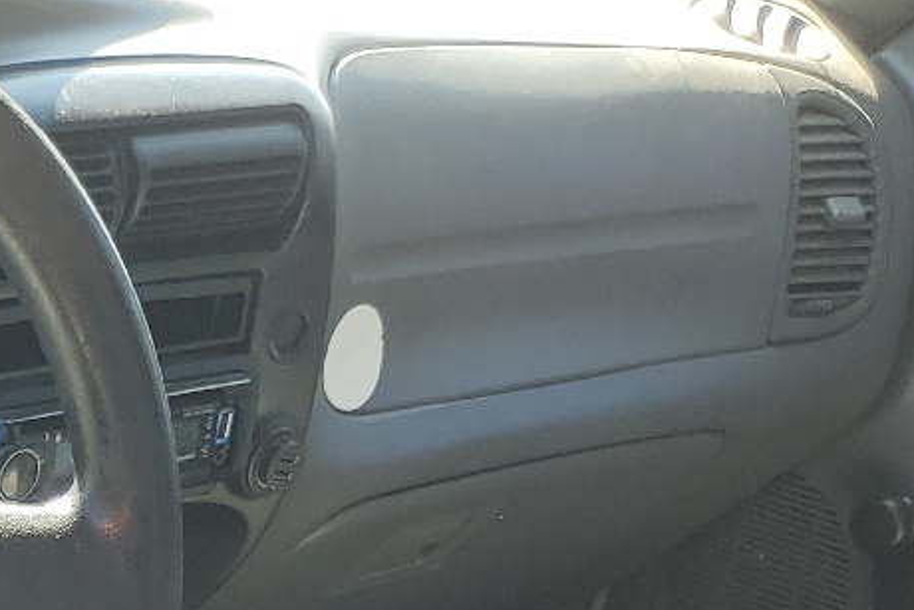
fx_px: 2387
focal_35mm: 94
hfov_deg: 18.8
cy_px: 1111
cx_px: -499
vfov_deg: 13.1
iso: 50
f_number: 1.5
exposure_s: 1/169
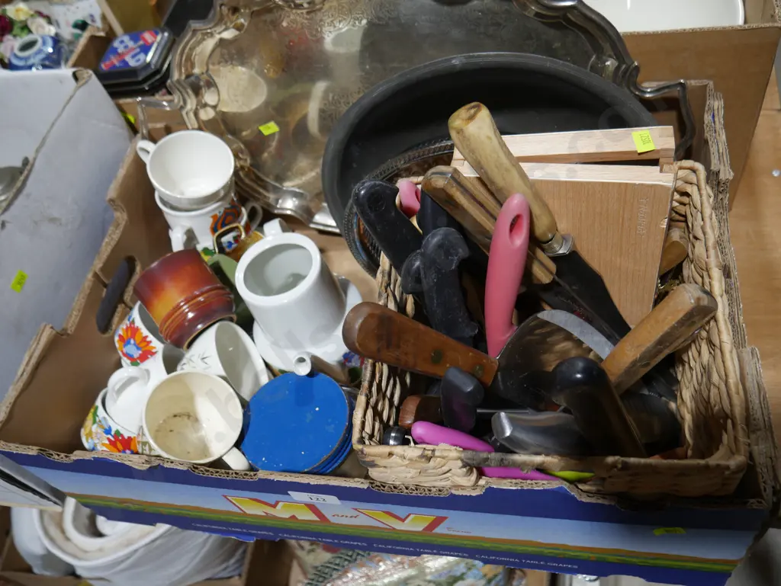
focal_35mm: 30
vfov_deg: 46.8
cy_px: 293
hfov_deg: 59.9
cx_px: 390
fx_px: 677
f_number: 3.6
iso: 200
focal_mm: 15
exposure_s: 1/80
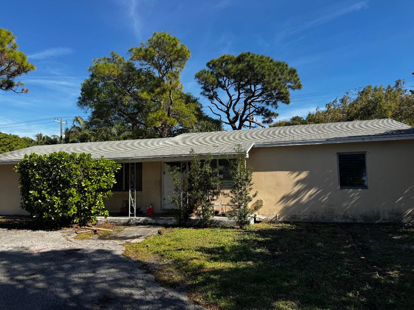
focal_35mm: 24
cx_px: 207
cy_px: 155
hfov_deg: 71.6
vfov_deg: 56.8
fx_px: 287
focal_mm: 6.76
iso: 80
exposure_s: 1/3247
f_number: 1.78
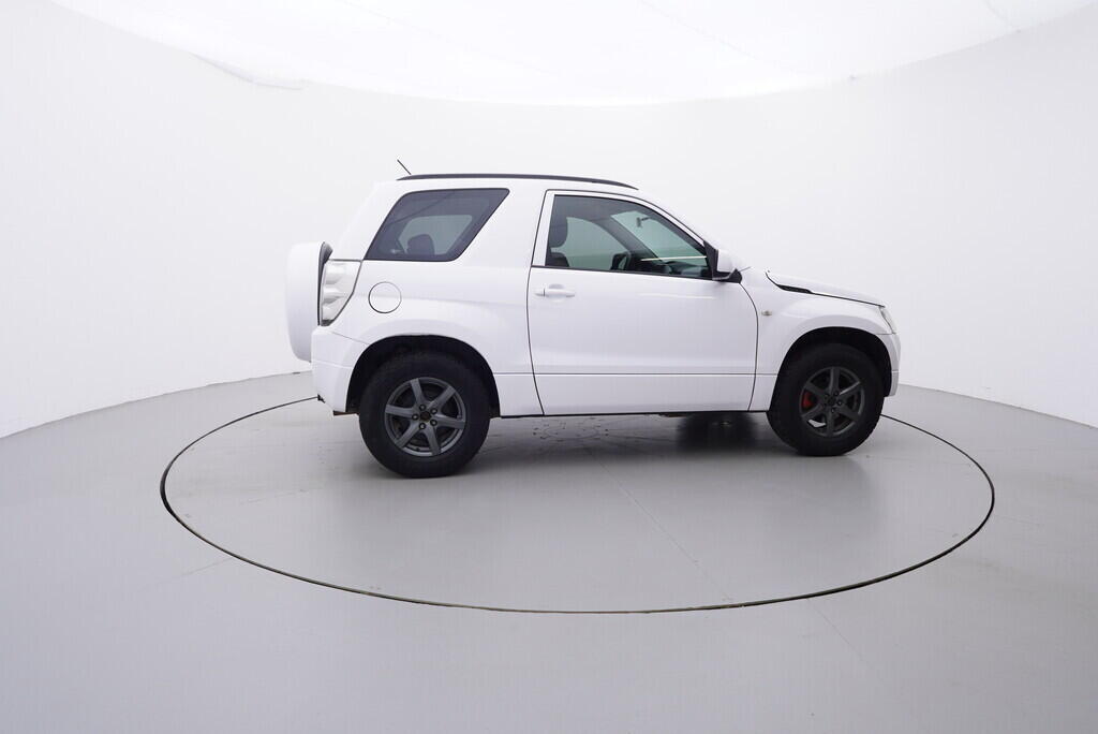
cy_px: 367
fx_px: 687
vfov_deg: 56.2
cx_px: 549
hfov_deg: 77.3
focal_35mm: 22
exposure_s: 1/80
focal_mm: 15
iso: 200
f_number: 5
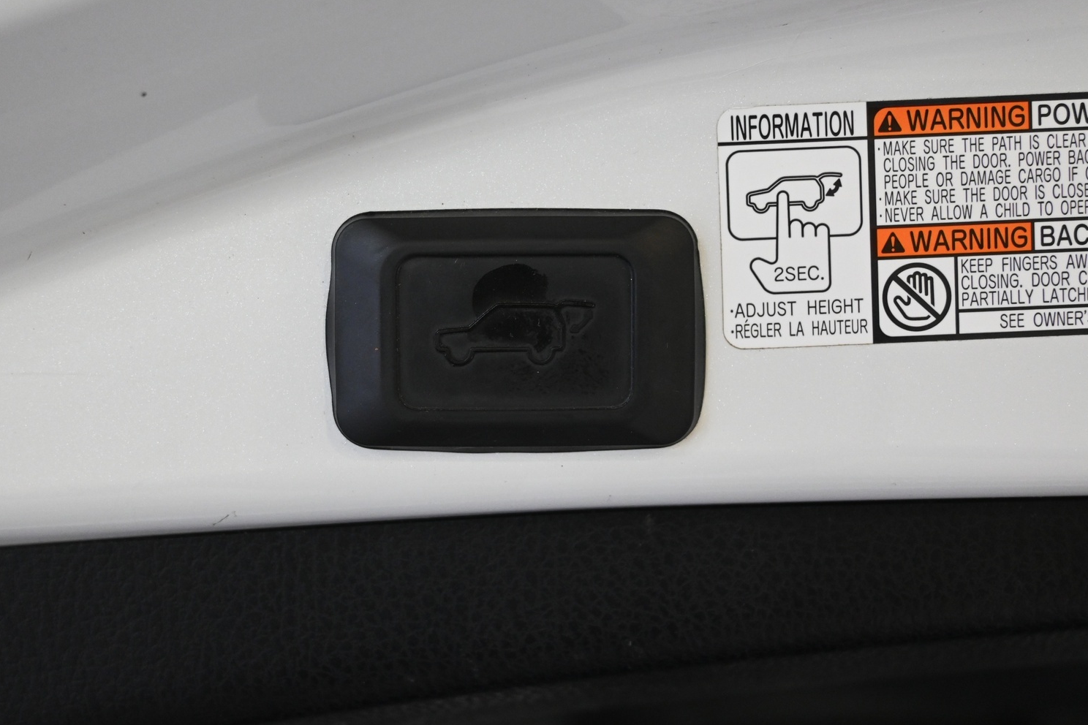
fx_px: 1505
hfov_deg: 39.7
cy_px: 344
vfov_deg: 27.1
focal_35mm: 50
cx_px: 507
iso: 2000
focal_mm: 30.5
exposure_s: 1/50
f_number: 4.8
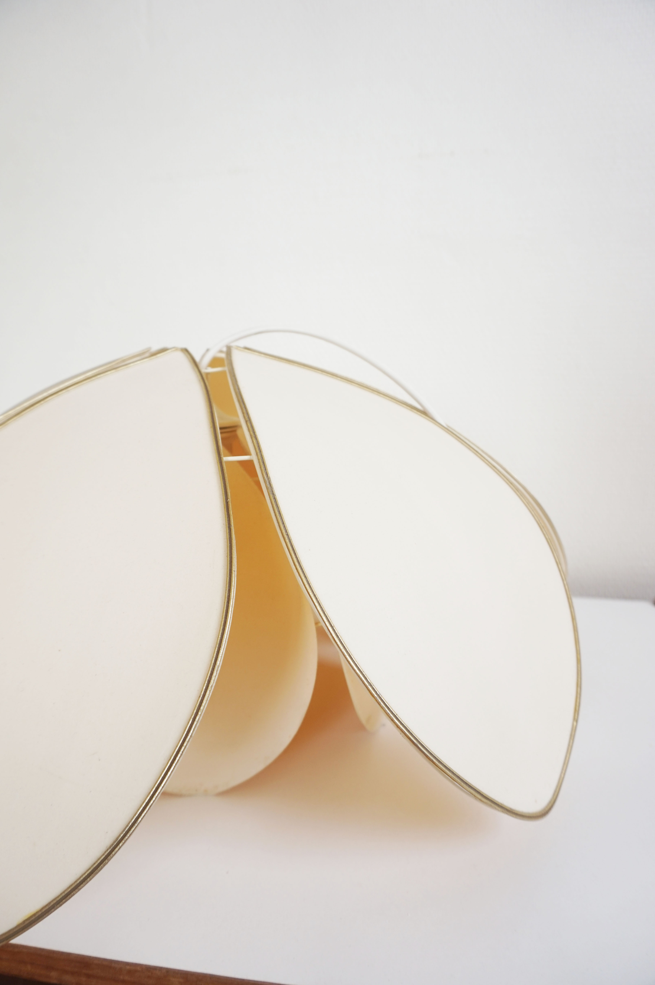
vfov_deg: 73.8
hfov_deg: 53.1
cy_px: 492
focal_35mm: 24
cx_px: 328
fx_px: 656
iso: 100
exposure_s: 1/60
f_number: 4
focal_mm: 16
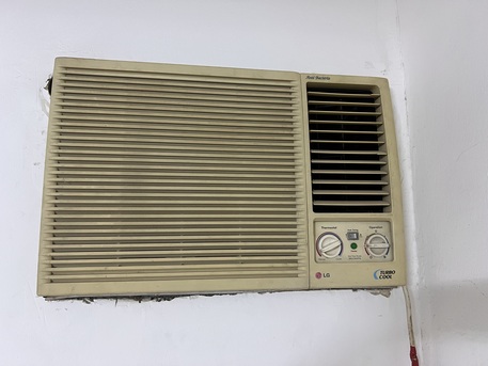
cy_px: 183
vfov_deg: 53.1
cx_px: 244
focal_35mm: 26
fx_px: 367
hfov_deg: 67.3
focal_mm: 5.7
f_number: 1.5
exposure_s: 1/60
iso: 320
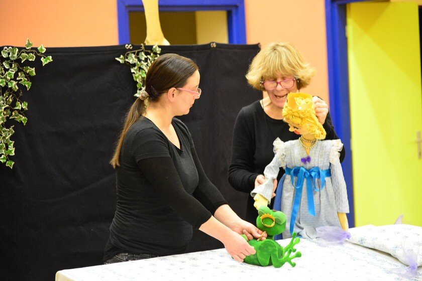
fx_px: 1289
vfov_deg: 12.5
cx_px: 211
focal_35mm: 110
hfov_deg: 18.6
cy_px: 140
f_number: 4
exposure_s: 1/60
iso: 6400
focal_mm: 110
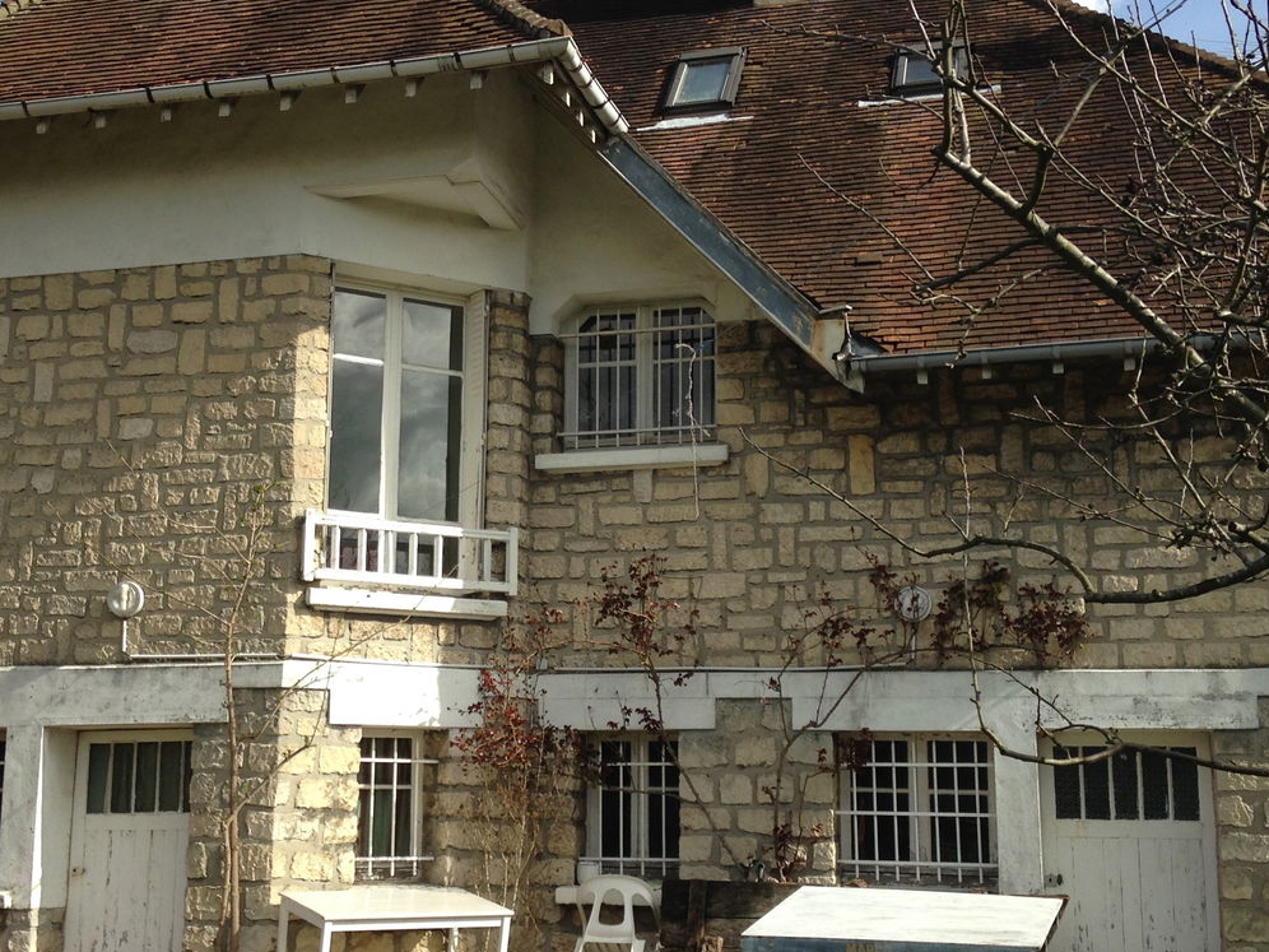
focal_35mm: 53
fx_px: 1943
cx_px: 561
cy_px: 531
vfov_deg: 27.5
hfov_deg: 36.1
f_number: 2.4
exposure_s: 1/1004
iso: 50
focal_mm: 4.12
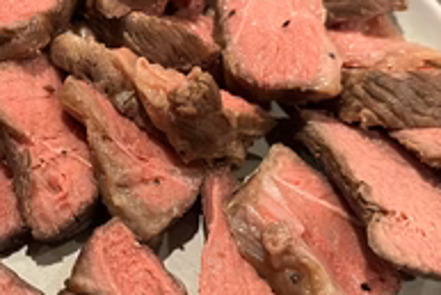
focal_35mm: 56
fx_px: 686
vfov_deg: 24.2
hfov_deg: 35.0
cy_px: 158
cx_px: 123
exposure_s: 1/60
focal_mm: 5.1
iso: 250
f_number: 1.6
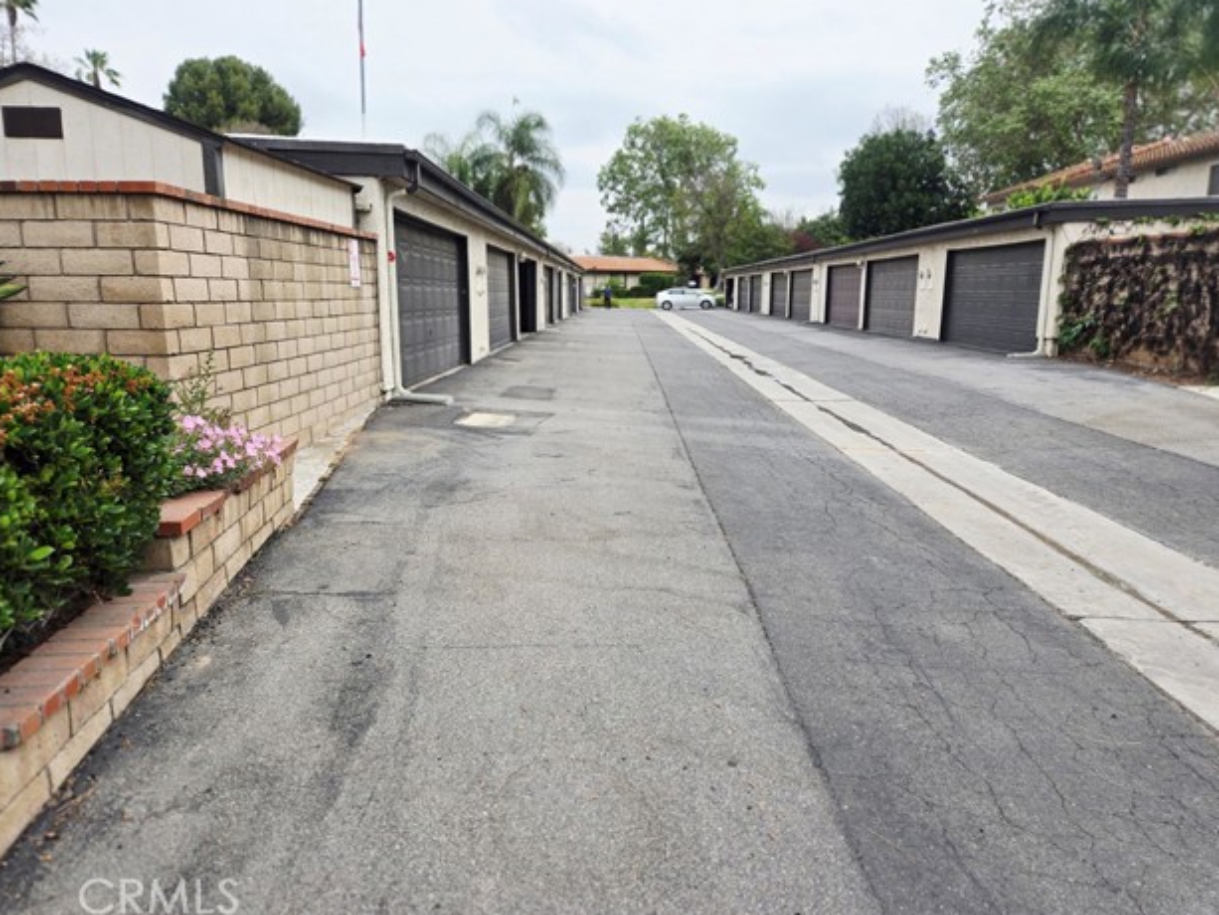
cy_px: 448
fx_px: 845
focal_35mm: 24
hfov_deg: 71.6
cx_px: 599
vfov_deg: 56.8
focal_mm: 5.4
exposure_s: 1/714
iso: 25
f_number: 1.8
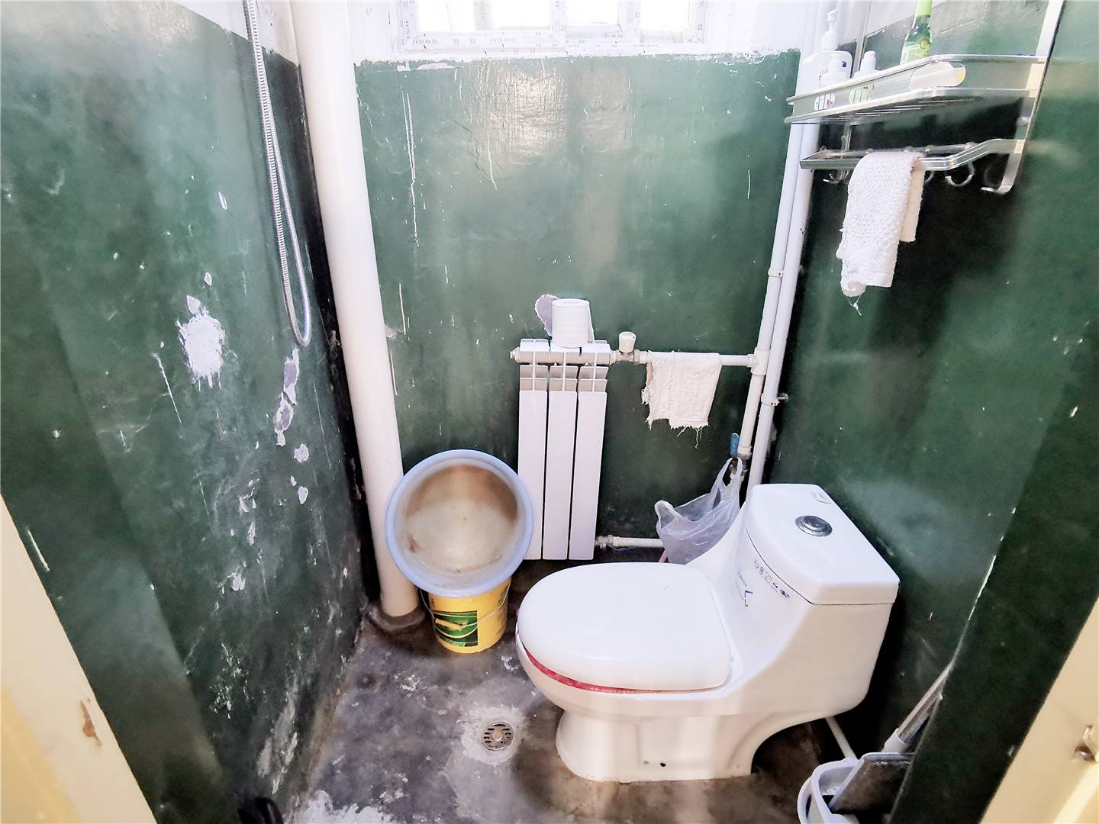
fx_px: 540
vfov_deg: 74.7
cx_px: 550
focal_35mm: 17
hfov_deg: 91.0
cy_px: 412
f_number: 2.2
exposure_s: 1/25
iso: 1000
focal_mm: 2.26
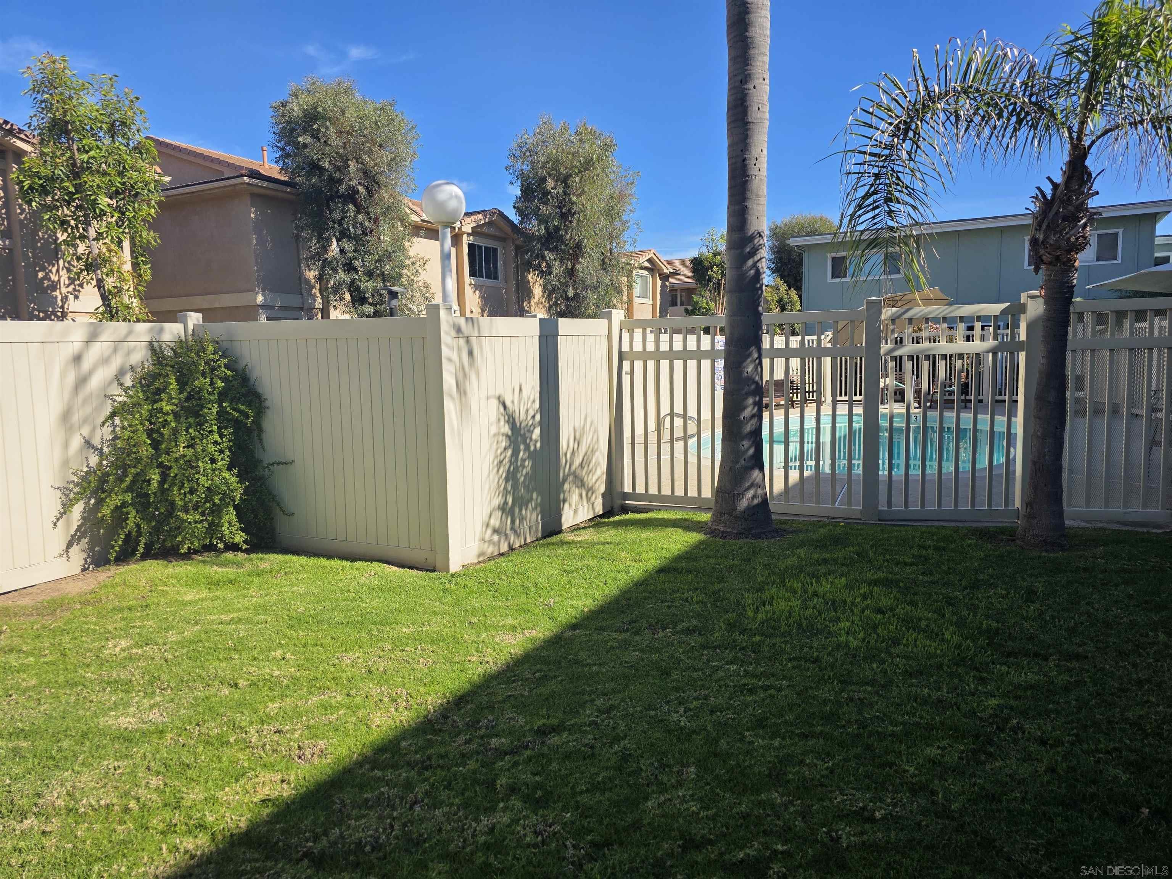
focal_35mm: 23
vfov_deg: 58.9
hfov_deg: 73.9
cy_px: 440
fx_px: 779
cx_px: 586
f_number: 1.7
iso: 80
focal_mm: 6.3
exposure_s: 1/5778
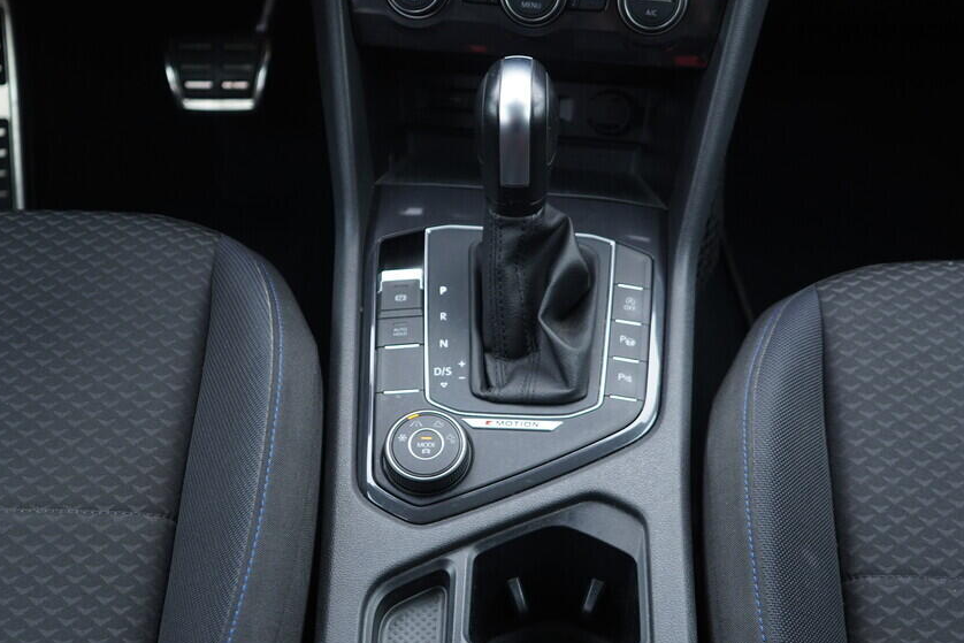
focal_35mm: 44
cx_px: 505
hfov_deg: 44.5
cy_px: 343
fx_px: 1178
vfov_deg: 30.5
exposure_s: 1/40
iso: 320
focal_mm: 24
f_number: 2.8
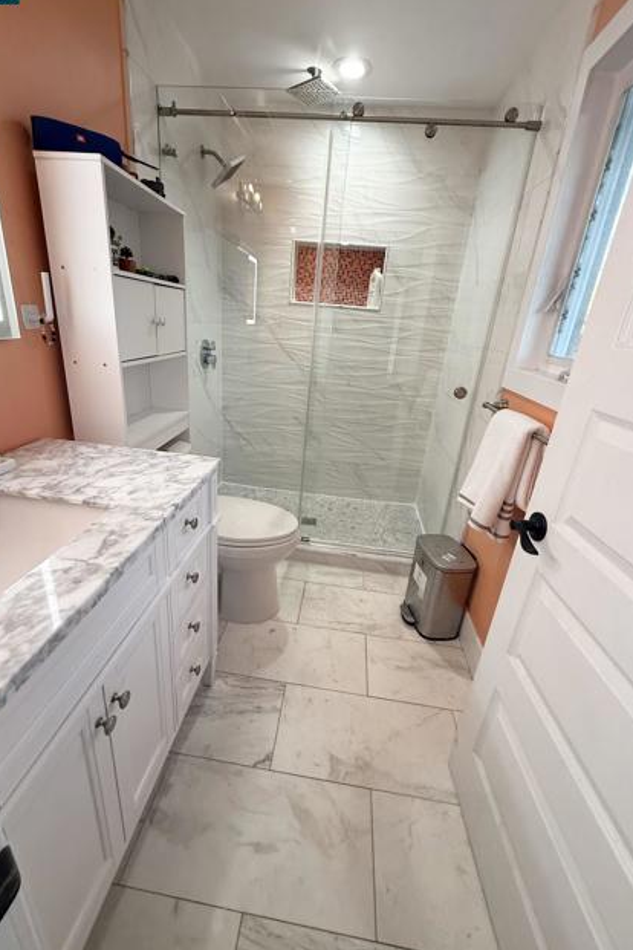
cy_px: 473
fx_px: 396
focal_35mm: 15
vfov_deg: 100.4
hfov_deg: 77.3
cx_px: 301
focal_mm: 2.22
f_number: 2.2
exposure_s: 1/120
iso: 250
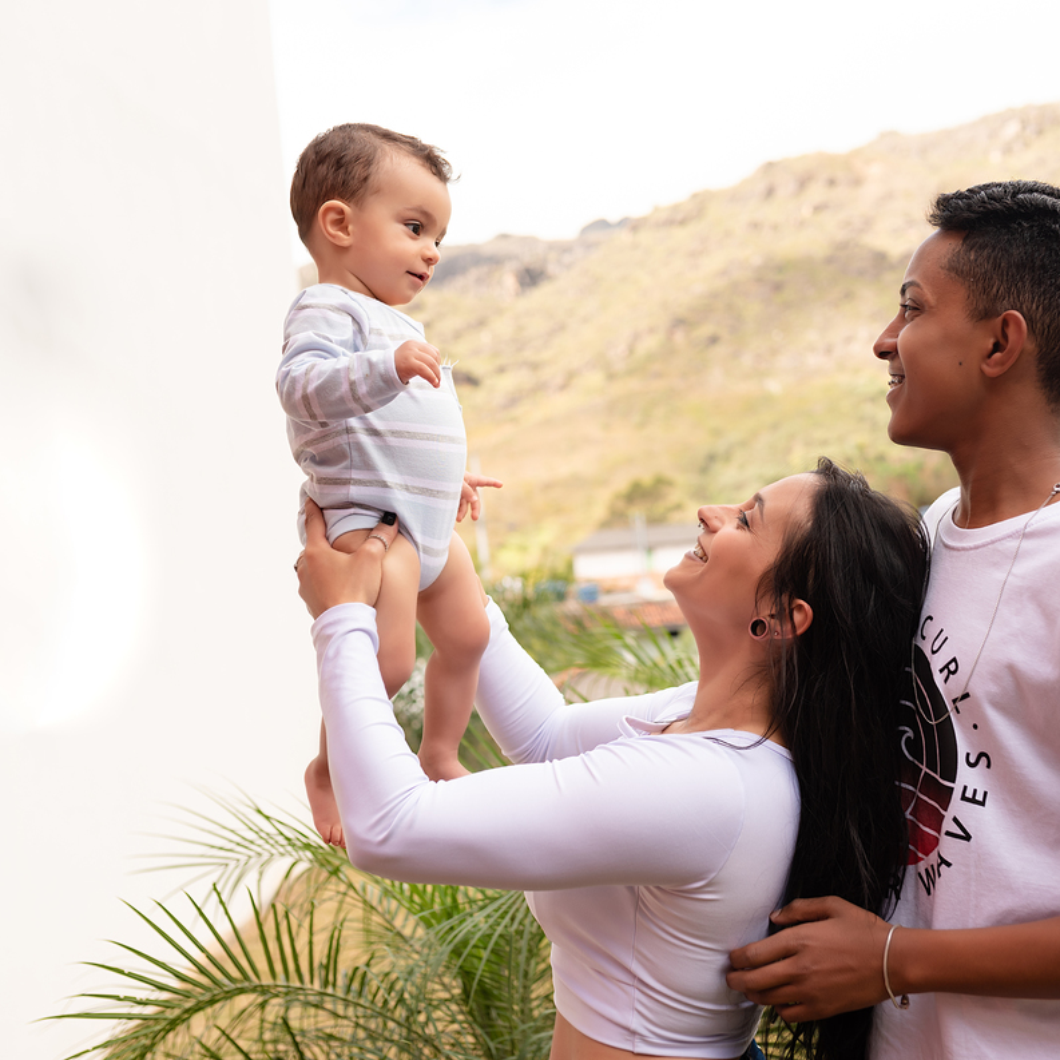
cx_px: 662
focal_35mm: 45
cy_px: 526
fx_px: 1559
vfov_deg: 37.6
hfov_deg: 37.3
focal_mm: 35
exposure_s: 1/500
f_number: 3.5
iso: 100
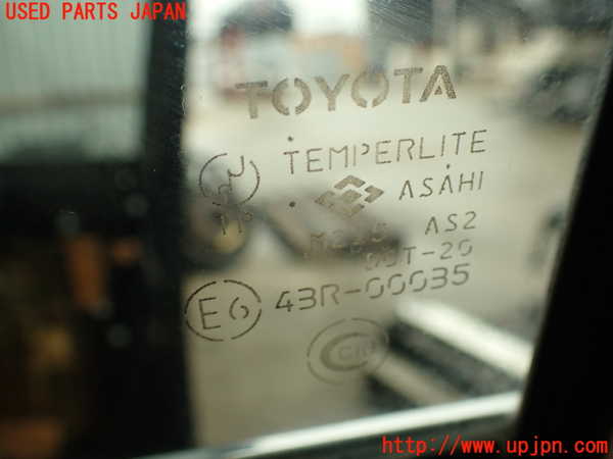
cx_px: 306
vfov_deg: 44.2
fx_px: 567
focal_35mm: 32
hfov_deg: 56.8
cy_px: 230
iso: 200
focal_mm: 5.79
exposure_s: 1/60
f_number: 2.4
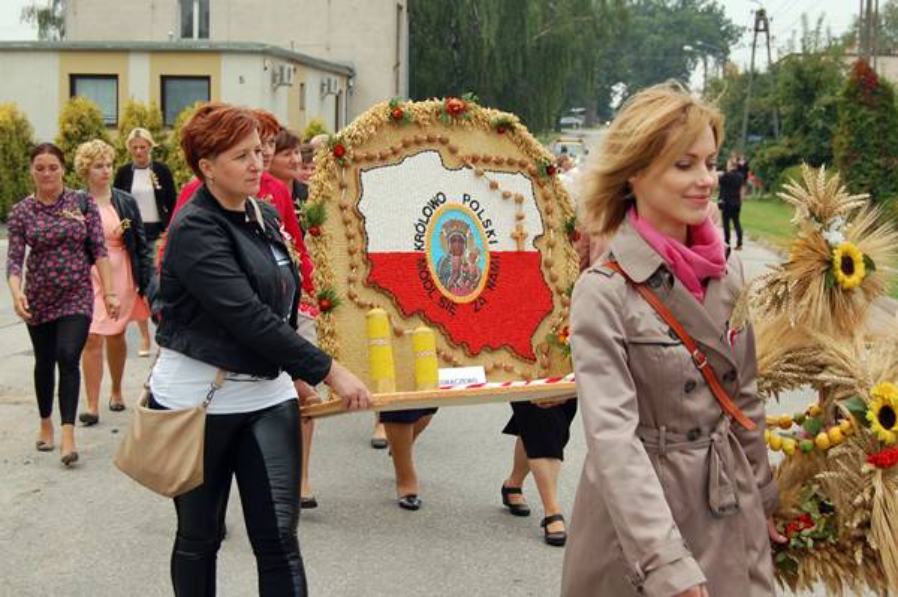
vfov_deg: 23.7
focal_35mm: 57
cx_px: 449
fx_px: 1421
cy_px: 298
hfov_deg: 35.1
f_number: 7.1
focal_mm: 38
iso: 200
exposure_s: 1/200
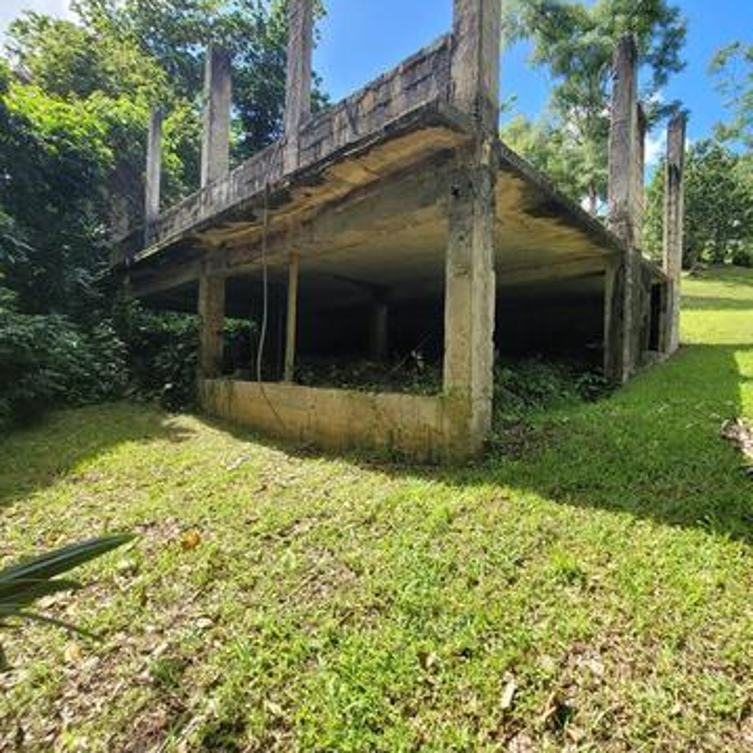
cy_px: 372
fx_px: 394
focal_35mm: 16
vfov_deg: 87.4
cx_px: 472
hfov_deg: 85.7
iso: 64
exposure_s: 1/688
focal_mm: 2.2
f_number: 2.2
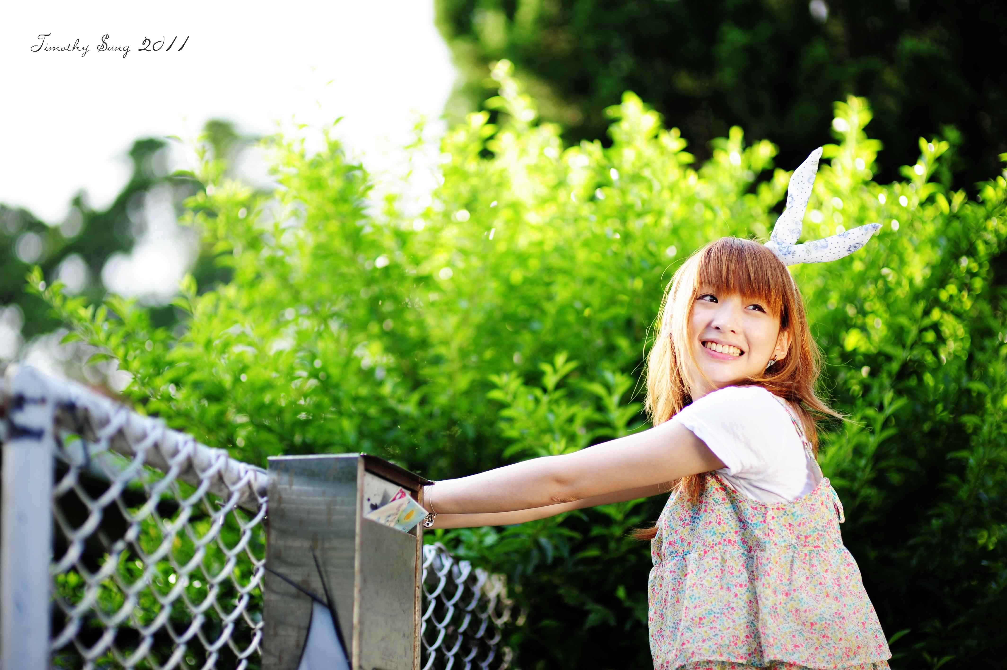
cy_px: 335
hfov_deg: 23.9
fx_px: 2376
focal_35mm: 85
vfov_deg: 16.1
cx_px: 504
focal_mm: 85
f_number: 1.4
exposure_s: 1/800
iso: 200
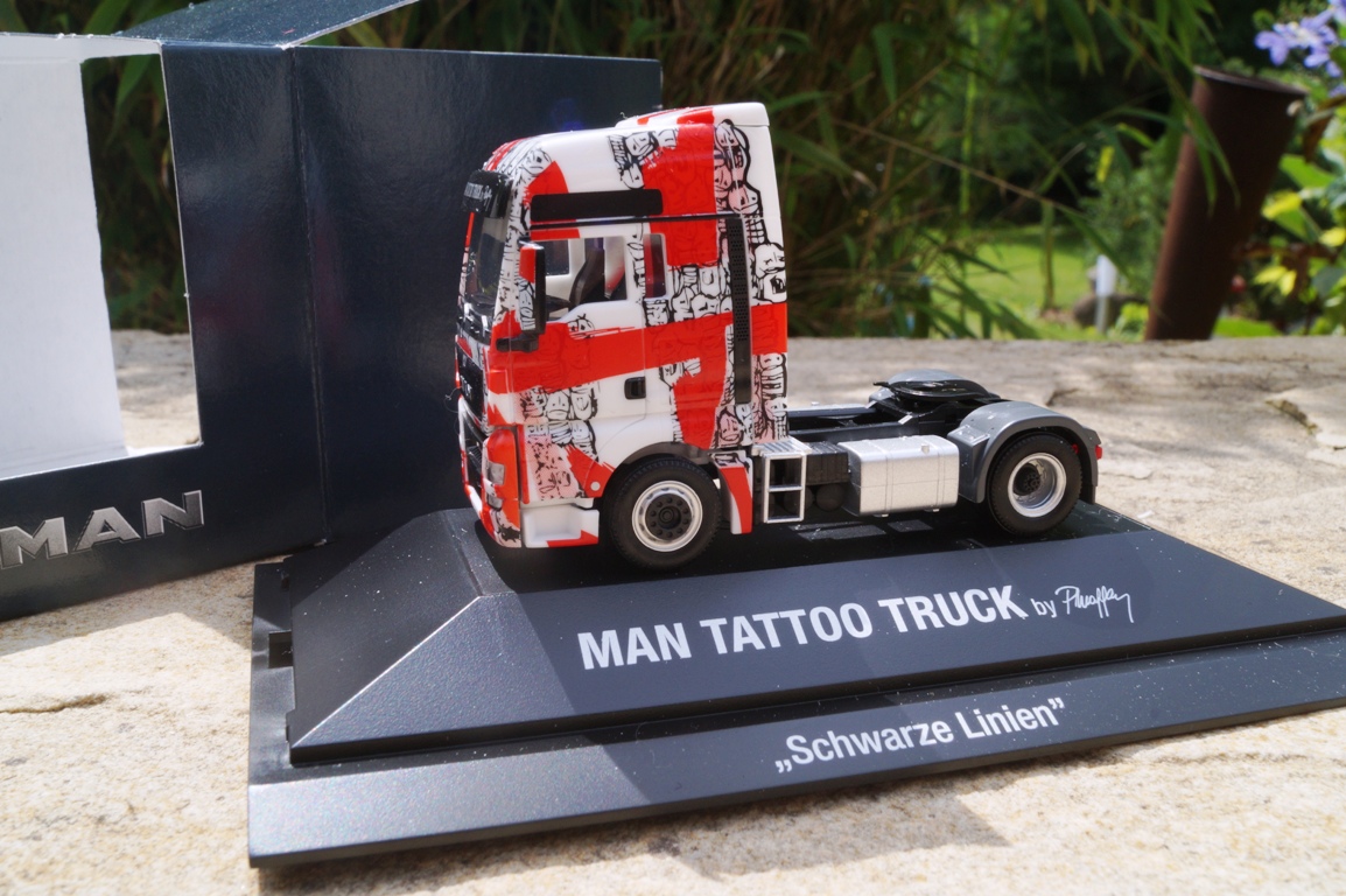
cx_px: 673
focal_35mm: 36
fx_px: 1345
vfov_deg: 36.8
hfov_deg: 53.2
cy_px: 448
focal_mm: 24
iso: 200
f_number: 20
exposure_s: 1/60
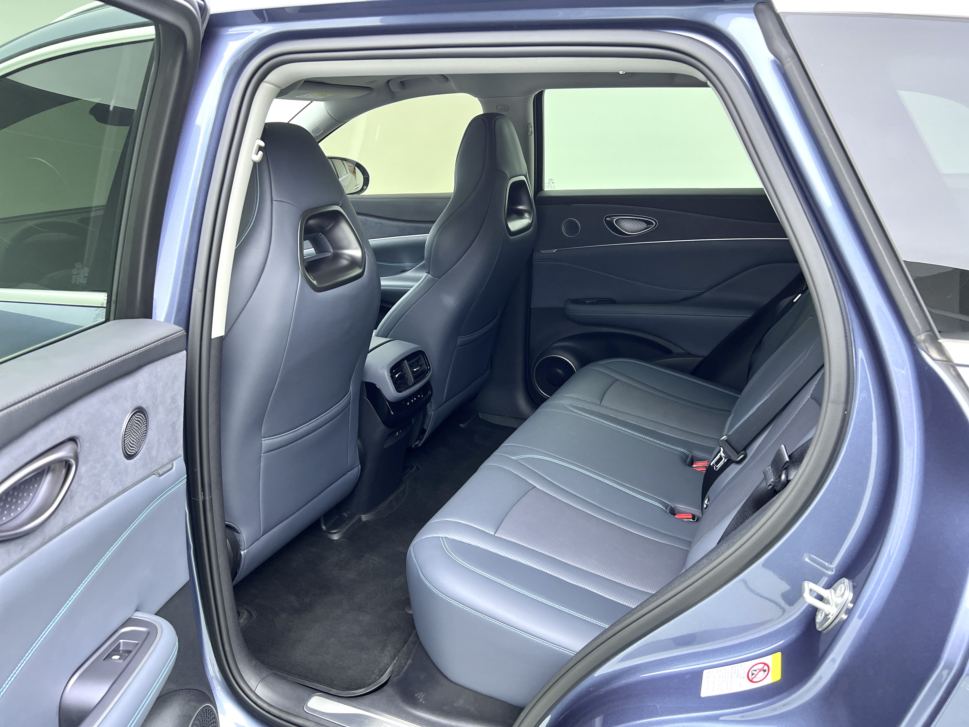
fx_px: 728
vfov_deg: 53.1
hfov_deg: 67.3
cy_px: 364
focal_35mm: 26
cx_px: 484
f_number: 1.5
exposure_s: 1/61
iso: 125
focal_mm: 5.7
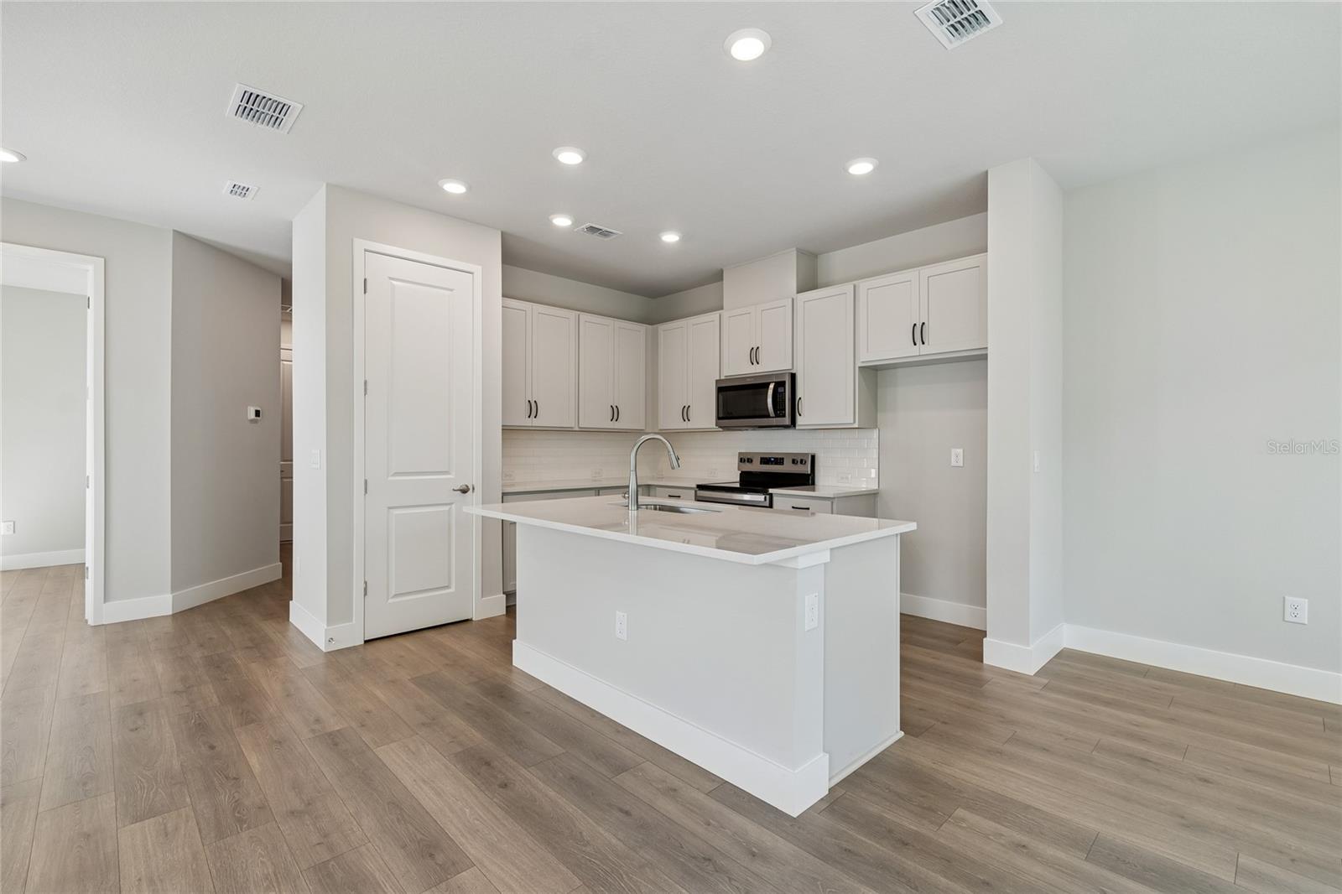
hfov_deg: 100.4
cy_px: 447
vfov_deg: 77.3
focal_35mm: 15
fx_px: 559
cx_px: 671
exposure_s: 1/13
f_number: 7.1
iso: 100
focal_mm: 10
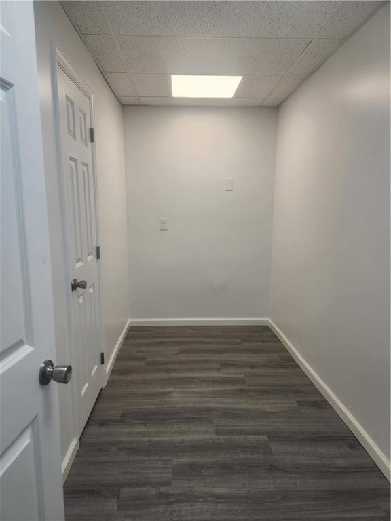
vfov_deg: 73.9
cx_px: 196
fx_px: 346
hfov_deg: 58.9
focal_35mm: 23
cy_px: 260
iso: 40
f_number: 1.8
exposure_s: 1/120
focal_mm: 5.4
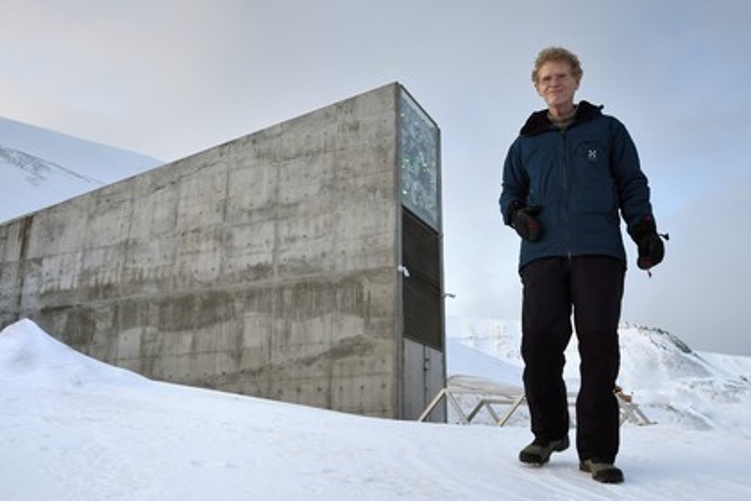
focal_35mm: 32
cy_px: 250
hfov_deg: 58.7
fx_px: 668
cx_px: 376
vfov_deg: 41.1
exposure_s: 1/100
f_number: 9
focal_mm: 32
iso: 400
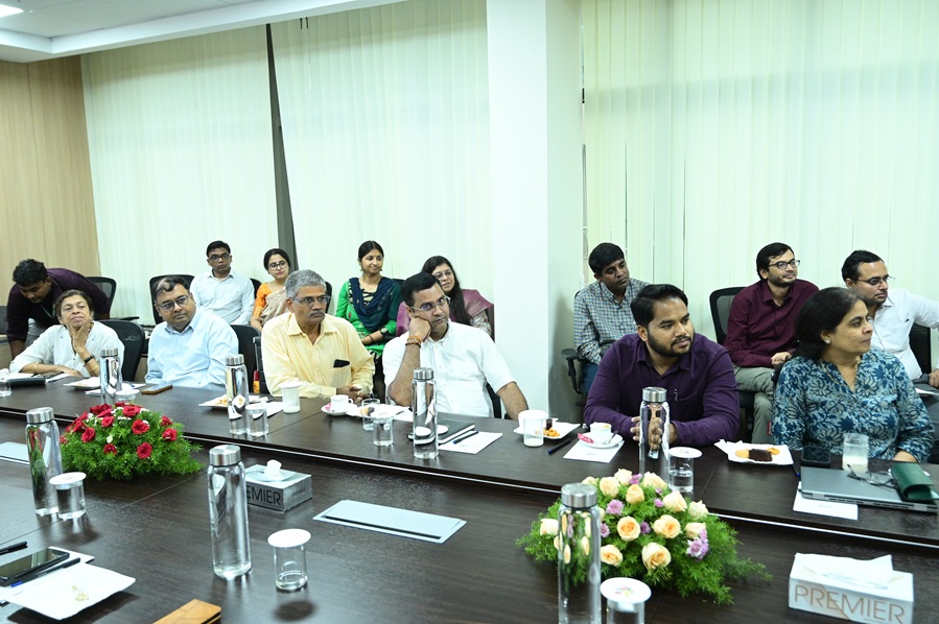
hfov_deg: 62.8
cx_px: 470
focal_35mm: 30
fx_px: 769
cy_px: 312
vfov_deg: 44.2
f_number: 4.5
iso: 4000
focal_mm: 29.5
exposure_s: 1/125
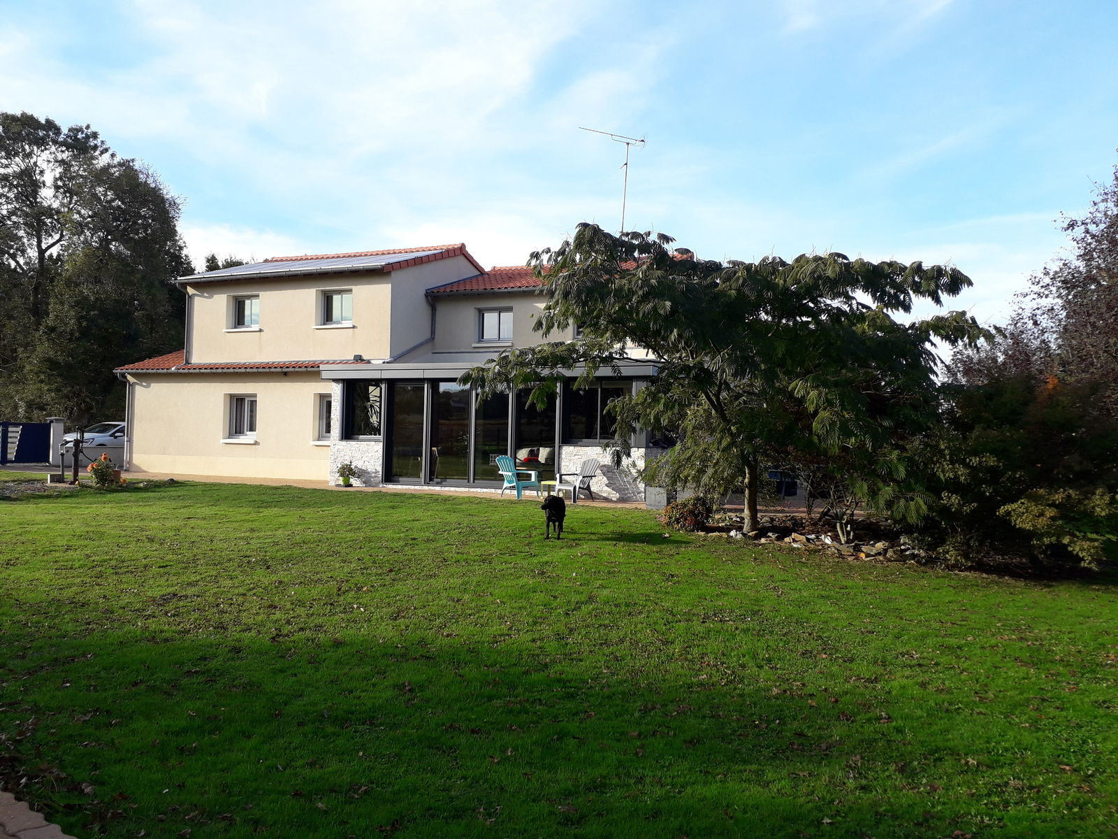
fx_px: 872
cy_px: 420
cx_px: 559
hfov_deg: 65.3
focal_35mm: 27
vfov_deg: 51.4
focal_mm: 3.6
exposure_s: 1/629
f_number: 1.9
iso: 40
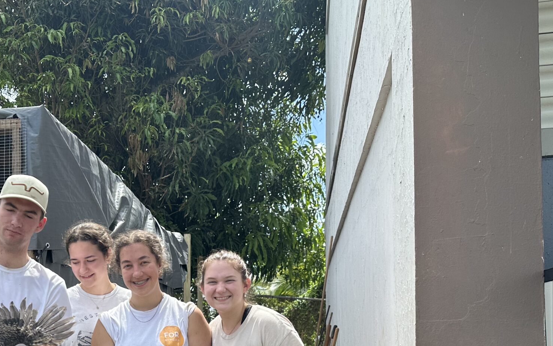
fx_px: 663
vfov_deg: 28.2
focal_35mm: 44
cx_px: 126
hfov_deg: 43.5
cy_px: 306
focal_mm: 6.86
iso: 80
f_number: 1.78
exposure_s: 1/2252
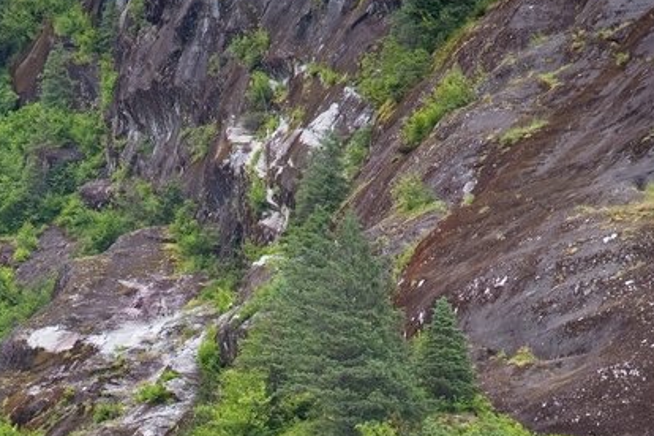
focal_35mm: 371
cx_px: 144
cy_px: 626
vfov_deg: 3.7
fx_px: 6739
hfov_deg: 5.6
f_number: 4
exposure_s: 1/250
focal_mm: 120
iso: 280
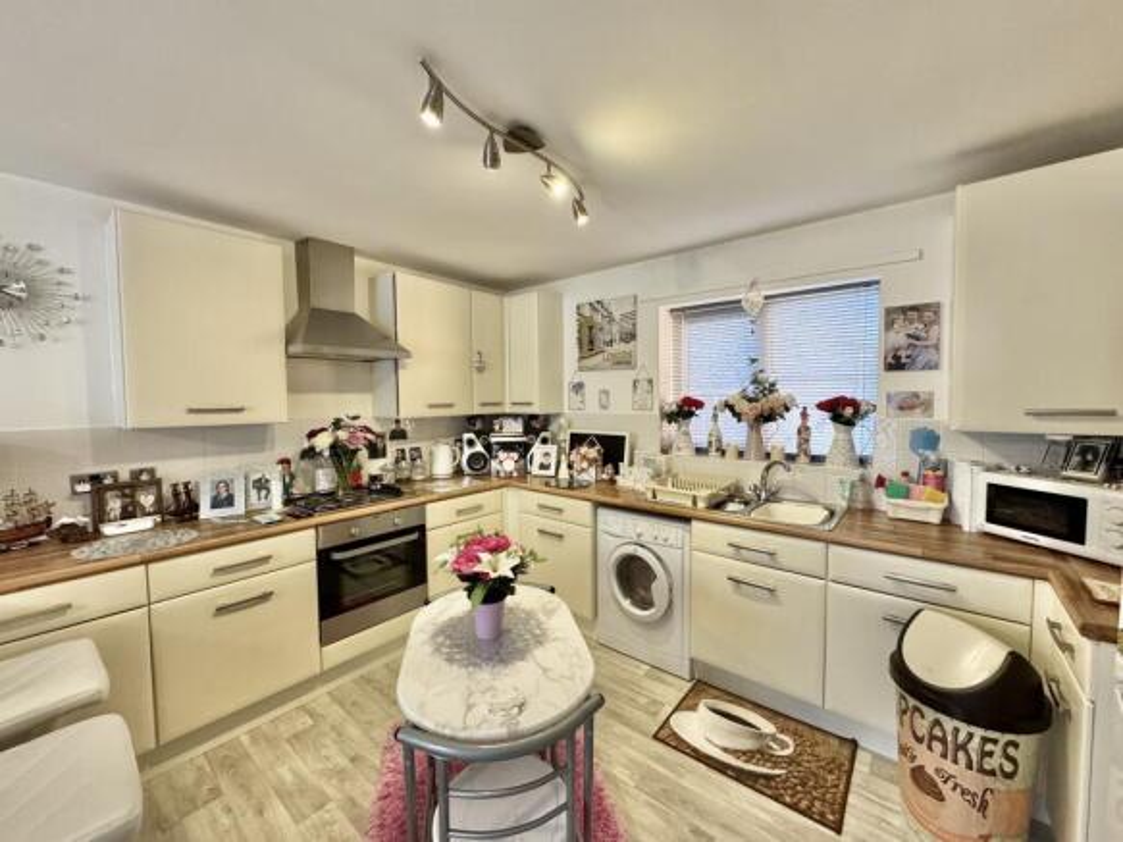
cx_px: 562
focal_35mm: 14
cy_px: 421
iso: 320
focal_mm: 2.22
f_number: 2.2
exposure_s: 1/100
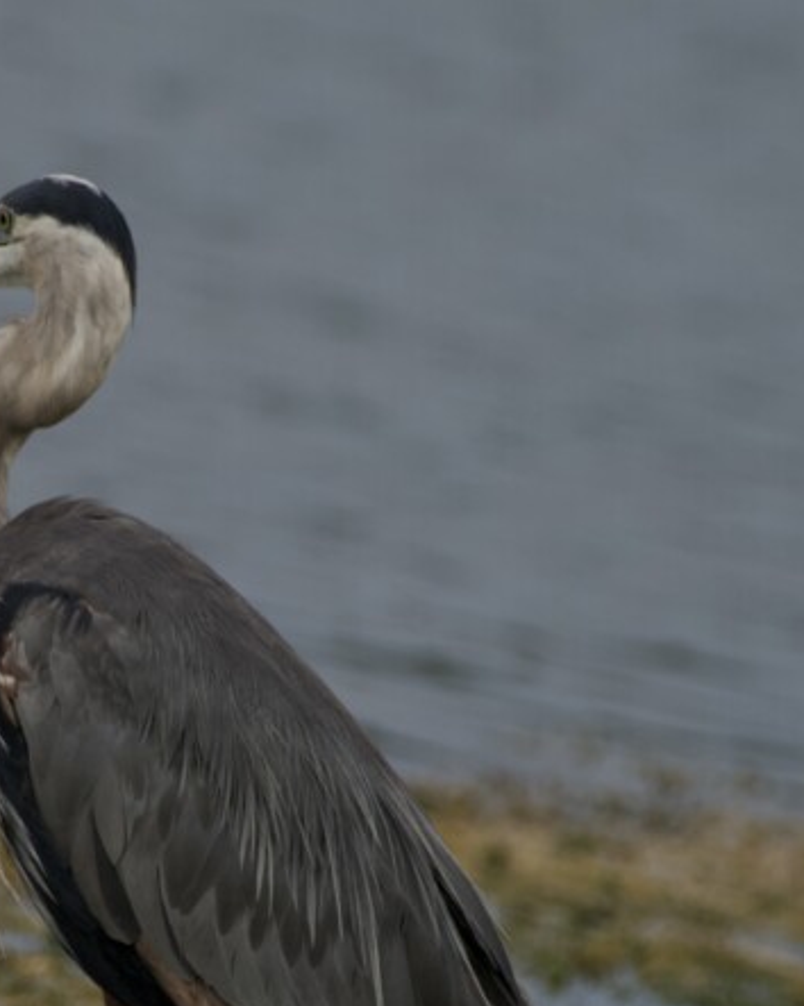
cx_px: 237
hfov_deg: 2.2
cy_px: 652
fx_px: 20538
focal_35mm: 690
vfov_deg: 2.8
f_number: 5.6
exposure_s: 1/1000
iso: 1000
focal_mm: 318
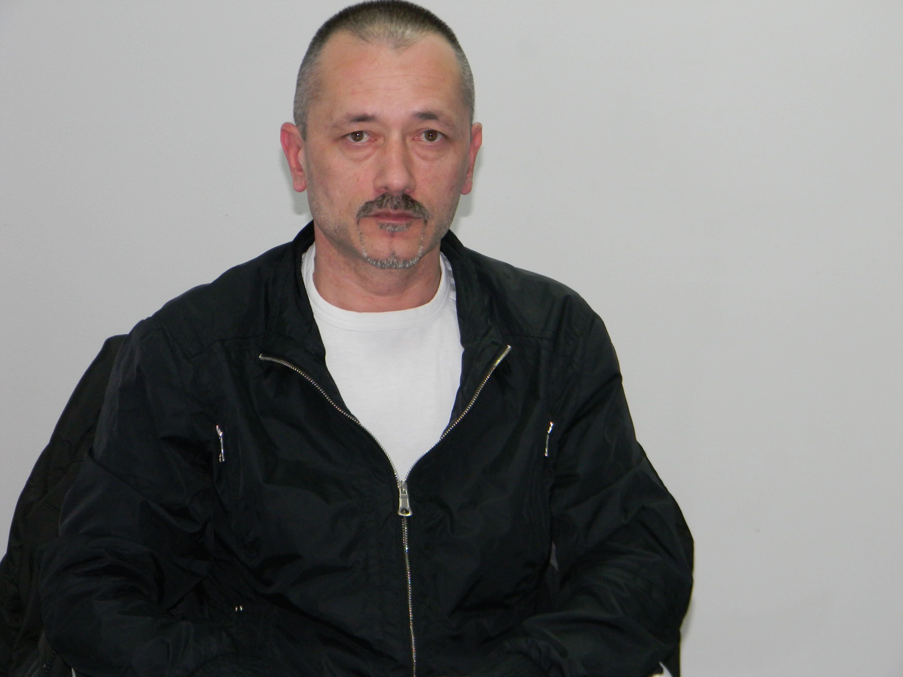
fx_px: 2739
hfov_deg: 18.7
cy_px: 338
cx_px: 452
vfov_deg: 14.1
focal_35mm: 105
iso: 200
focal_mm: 19
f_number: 4.7
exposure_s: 1/30
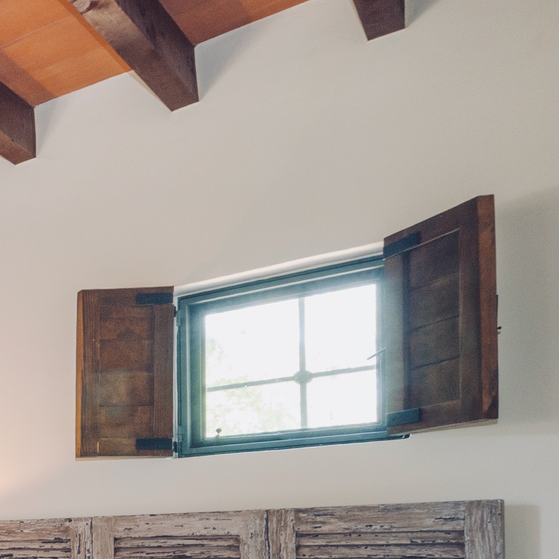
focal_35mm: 35
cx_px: -208
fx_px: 639
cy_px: 528
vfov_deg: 42.3
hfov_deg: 32.2
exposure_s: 1.3
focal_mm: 14
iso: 400
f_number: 22
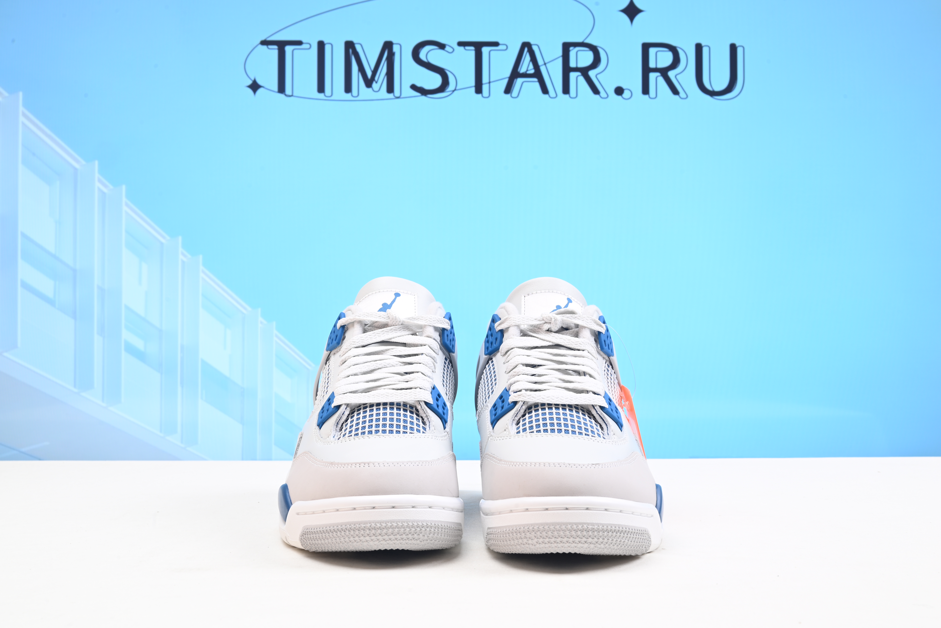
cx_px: 470
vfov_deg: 33.4
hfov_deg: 48.4
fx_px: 1046
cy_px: 314
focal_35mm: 40
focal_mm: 40
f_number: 16
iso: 100
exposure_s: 1/1.6
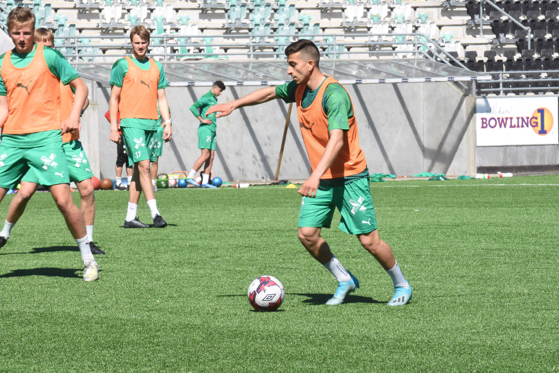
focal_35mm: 300
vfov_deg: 4.6
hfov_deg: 6.9
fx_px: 4658
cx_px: 280
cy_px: 186
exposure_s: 1/320
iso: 800
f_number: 20
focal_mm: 200
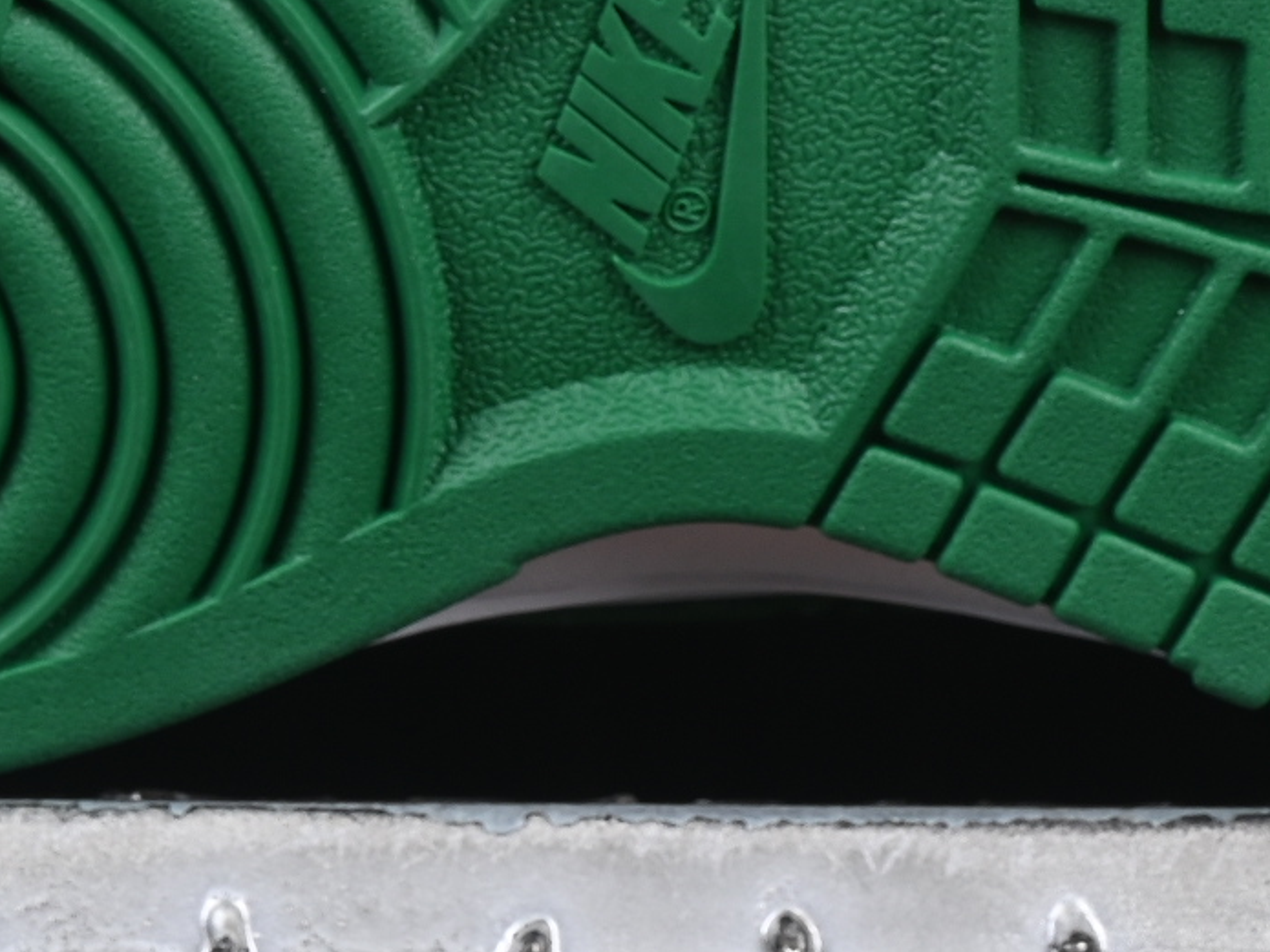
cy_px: -252
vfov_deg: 5.1
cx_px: 523
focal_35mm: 289
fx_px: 10601
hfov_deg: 6.9
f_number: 8
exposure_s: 1/80
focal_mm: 50
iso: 160
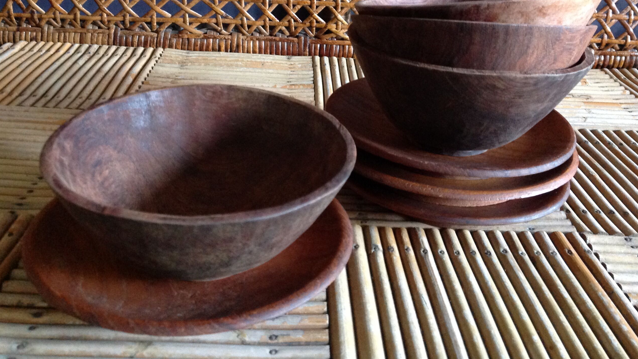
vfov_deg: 30.2
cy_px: 118
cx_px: 322
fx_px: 660
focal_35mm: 39
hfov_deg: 51.6
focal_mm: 4.28
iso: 400
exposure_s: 1/15
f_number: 2.4
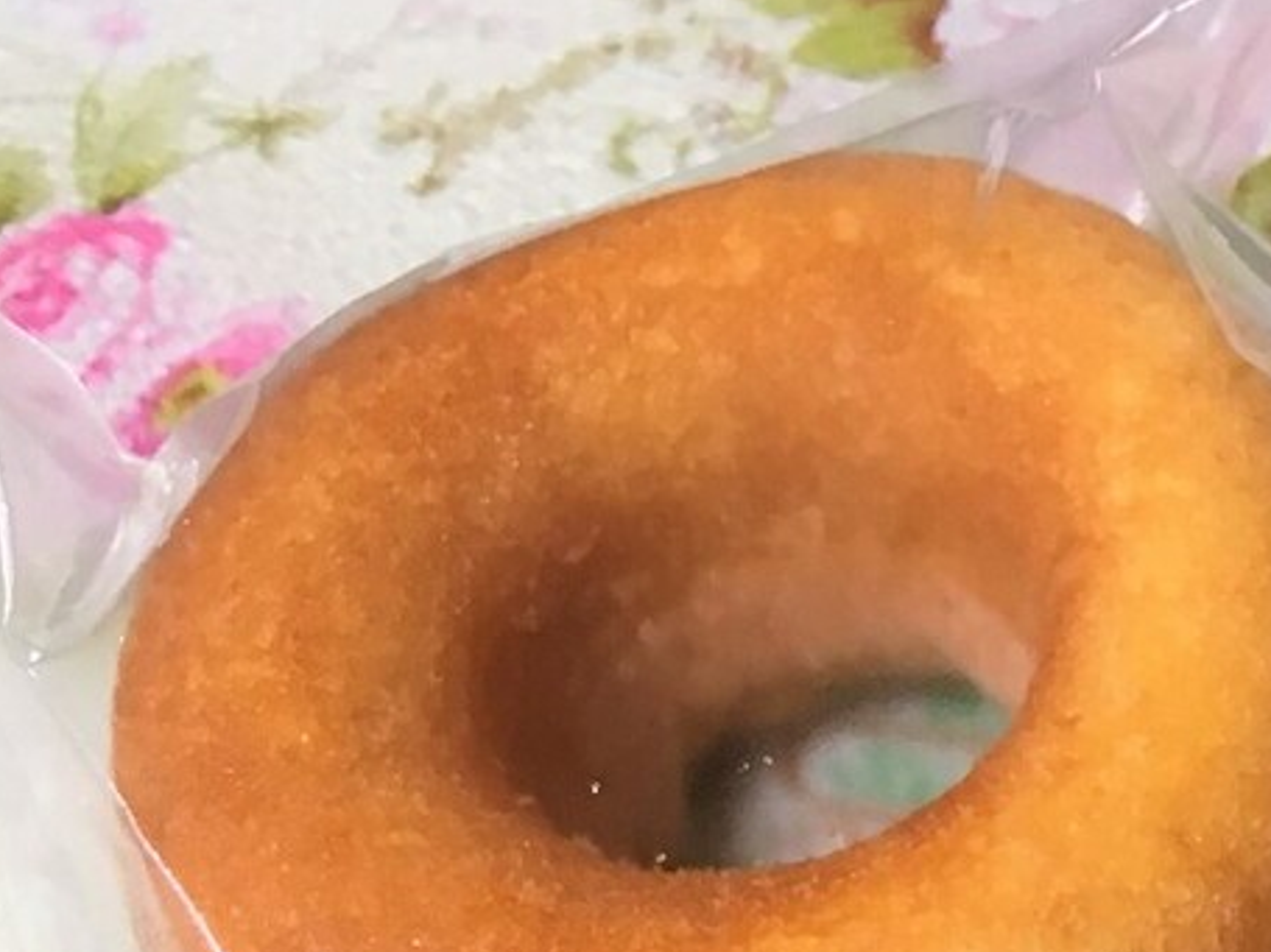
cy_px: 1625
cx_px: 1525
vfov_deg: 13.4
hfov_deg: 18.4
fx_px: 3707
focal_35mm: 101
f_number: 2.2
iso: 64
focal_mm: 4.15
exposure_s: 1/30
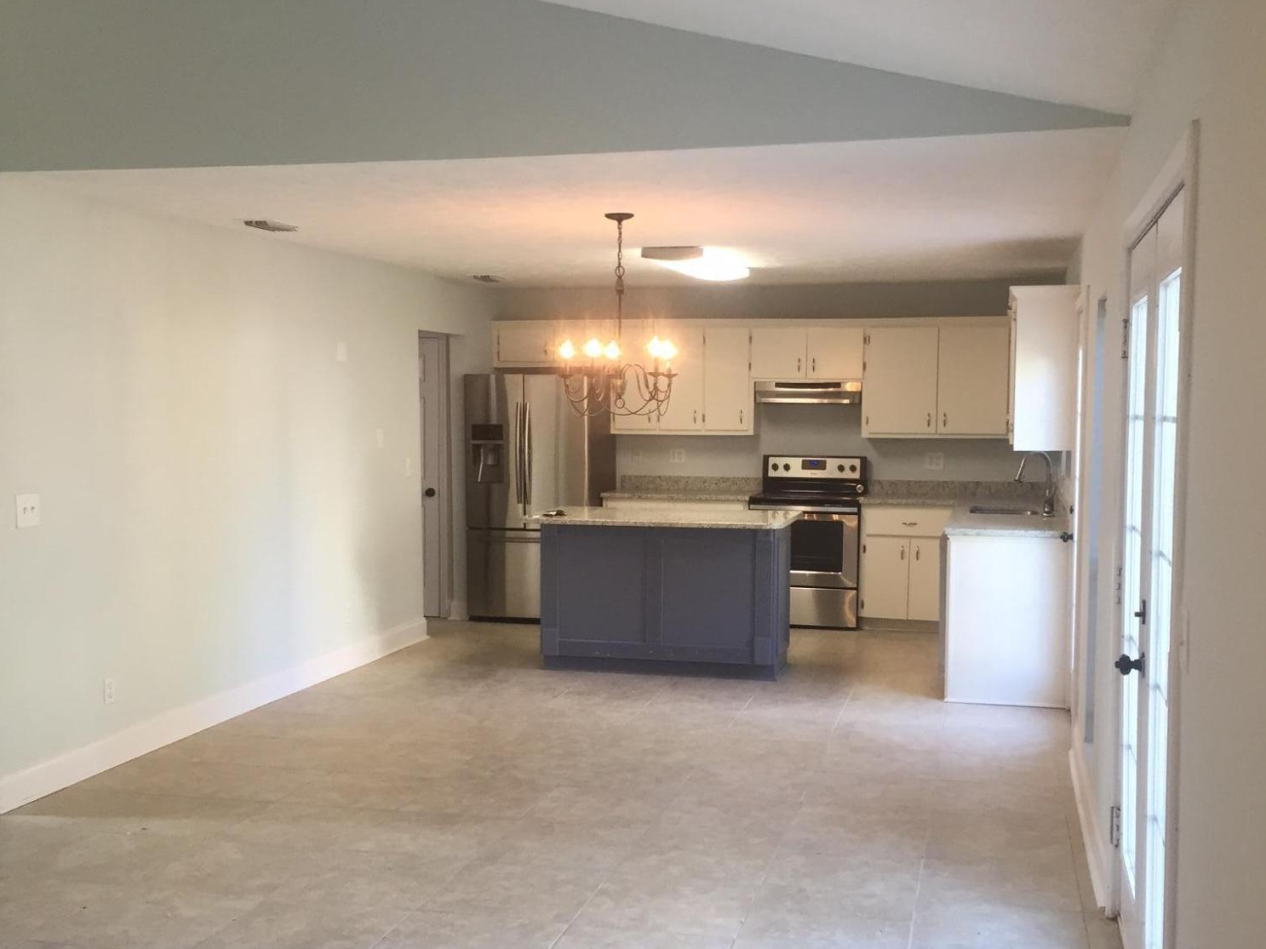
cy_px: 517
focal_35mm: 39
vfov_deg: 36.8
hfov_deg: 47.9
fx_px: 1426
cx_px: 634
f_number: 2.2
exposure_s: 1/30
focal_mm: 4.15
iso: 32
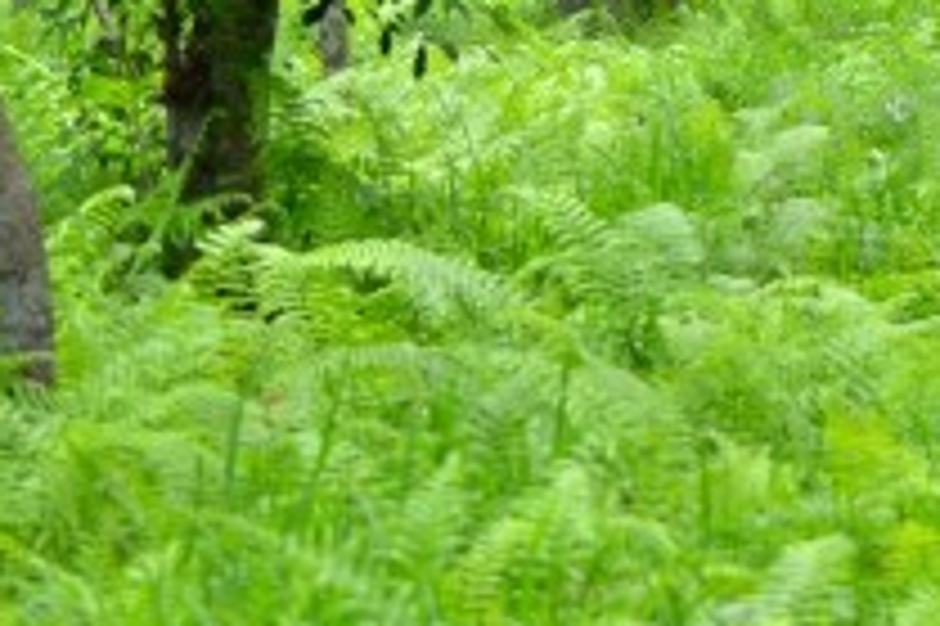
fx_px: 8375
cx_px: 1147
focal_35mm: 321
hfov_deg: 6.4
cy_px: -261
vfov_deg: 4.3
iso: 100
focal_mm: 70
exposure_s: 1/160
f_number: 5.6
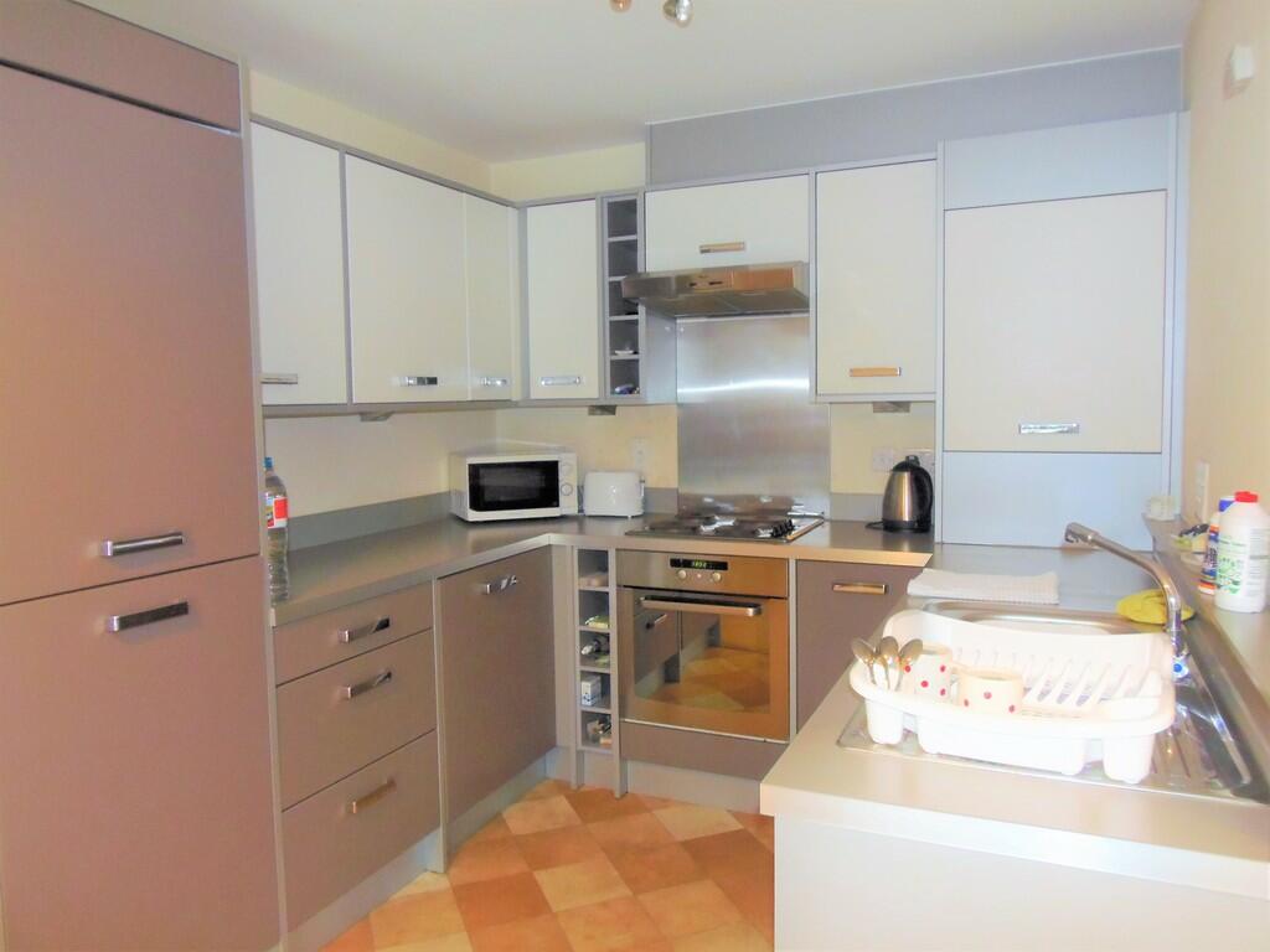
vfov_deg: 56.8
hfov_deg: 71.6
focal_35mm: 24
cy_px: 476
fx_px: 881
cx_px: 635
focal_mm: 4.3
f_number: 2.9
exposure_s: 1/30
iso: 200
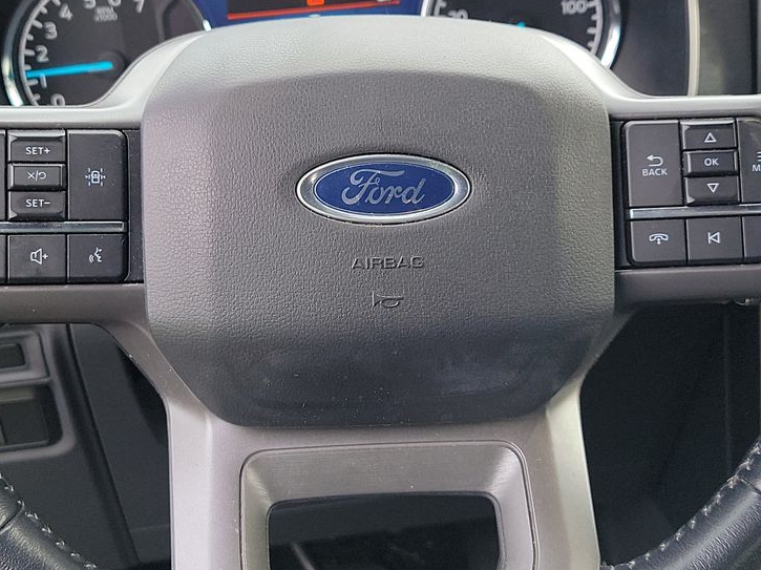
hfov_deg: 36.2
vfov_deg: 27.3
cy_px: 187
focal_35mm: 53
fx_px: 1165
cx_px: 359
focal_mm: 6.7
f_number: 1.8
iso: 72
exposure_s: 1/59
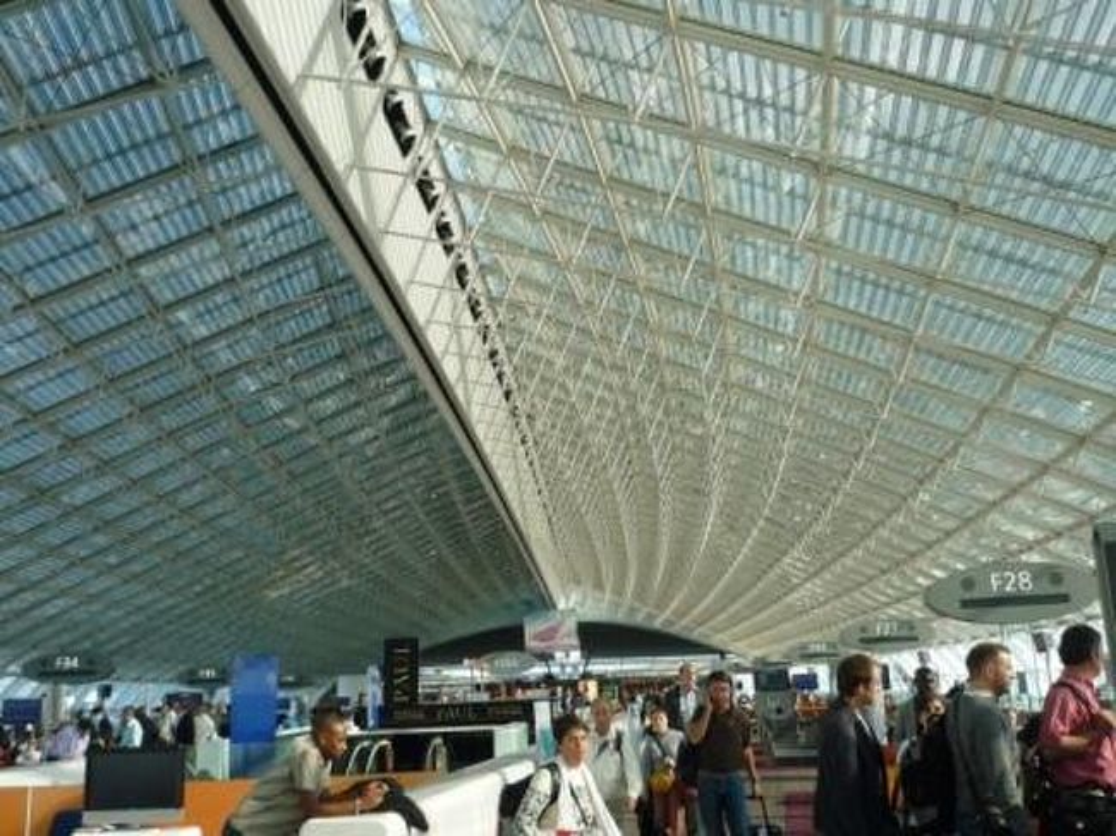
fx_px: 1096
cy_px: 418
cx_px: 558
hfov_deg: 54.0
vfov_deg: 41.8
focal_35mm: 34
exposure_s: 1/200
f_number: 2.8
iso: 100
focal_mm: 4.4
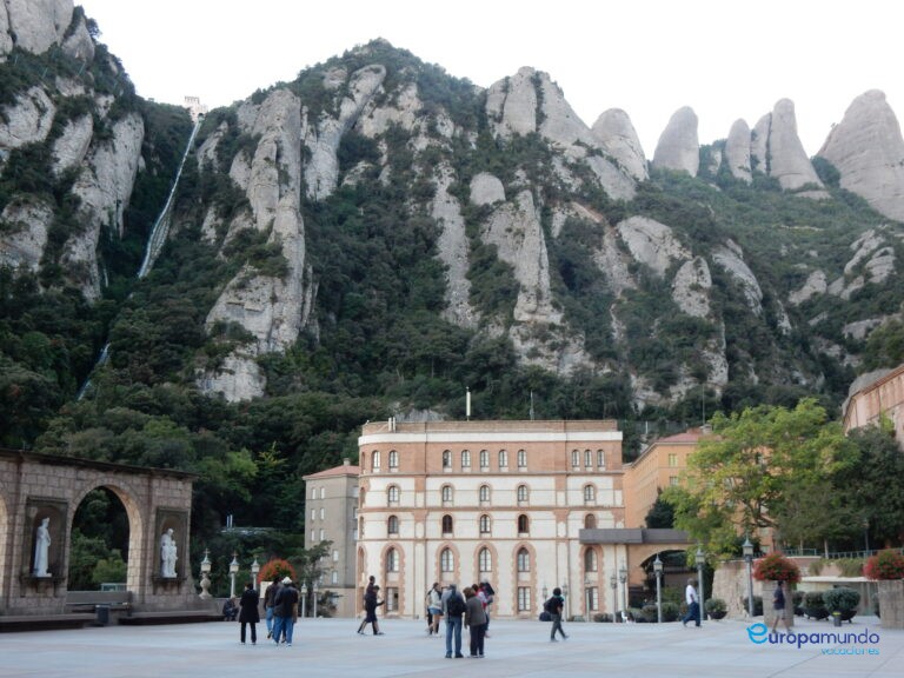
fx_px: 1123
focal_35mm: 43
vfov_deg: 33.6
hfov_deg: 43.9
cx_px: 452
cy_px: 339
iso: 180
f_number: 4.2
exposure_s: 1/30
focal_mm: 7.6
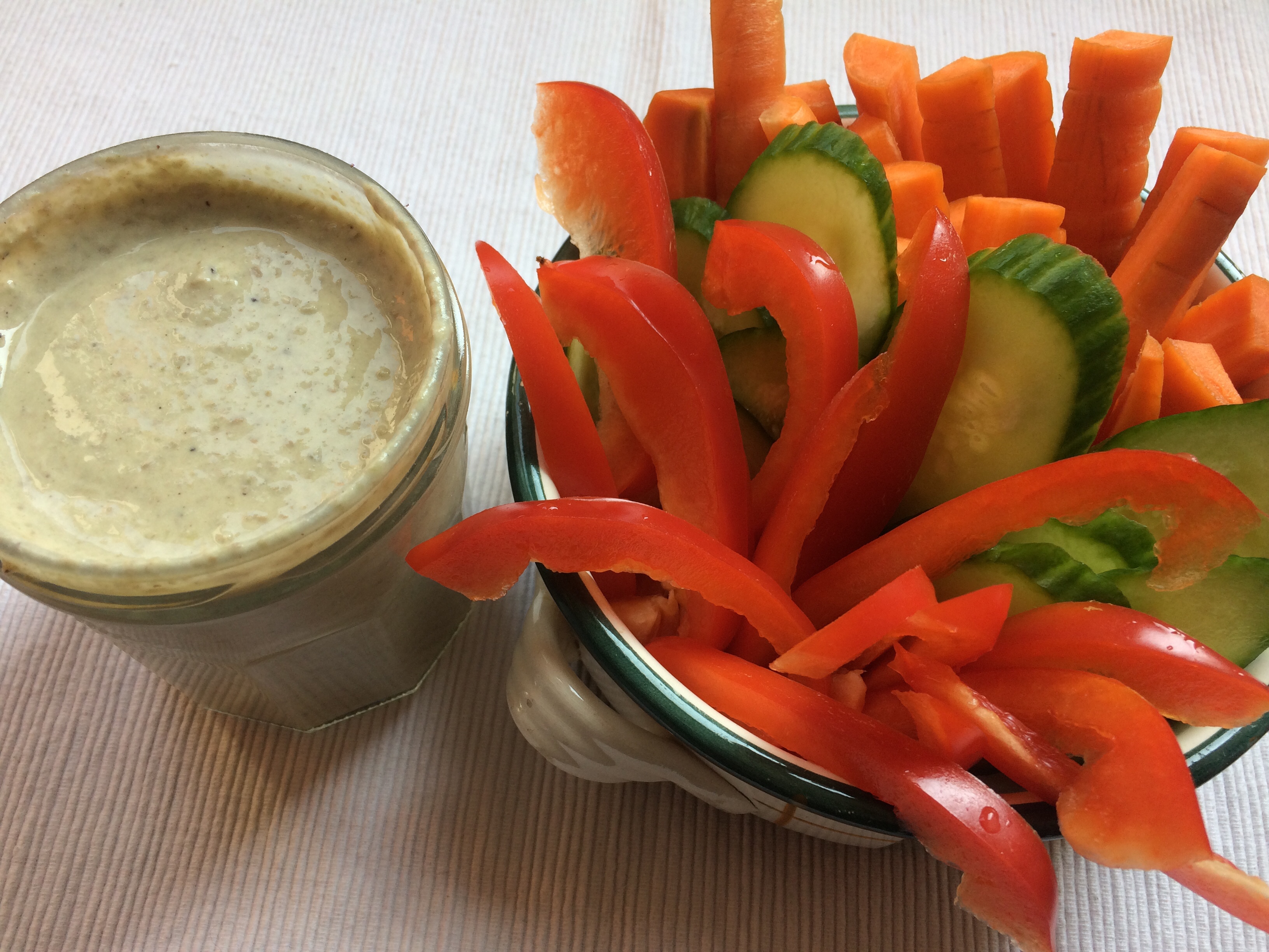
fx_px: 1063
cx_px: 634
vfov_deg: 48.2
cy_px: 476
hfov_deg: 61.7
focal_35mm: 29
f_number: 2.2
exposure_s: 1/165
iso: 32
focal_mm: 4.15
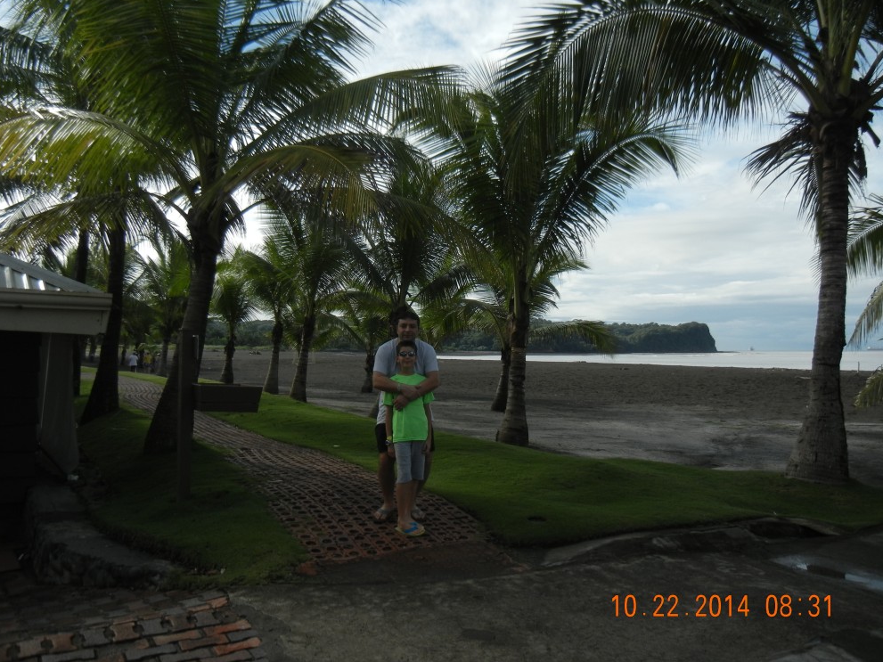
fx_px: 791
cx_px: 434
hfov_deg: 58.4
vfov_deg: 45.4
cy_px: 335
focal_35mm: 31
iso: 160
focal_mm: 5.4
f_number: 7
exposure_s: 1/448
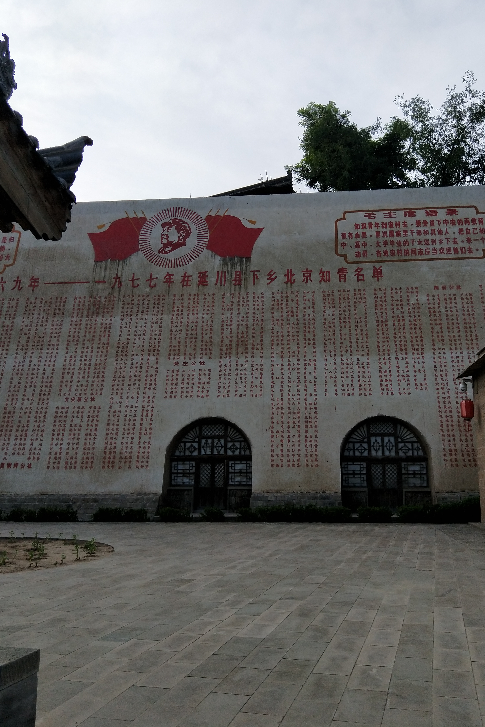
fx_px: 546
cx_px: 267
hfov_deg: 47.8
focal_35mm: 27
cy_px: 354
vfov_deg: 67.4
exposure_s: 1/1592
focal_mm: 4.27
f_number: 1.7
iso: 77
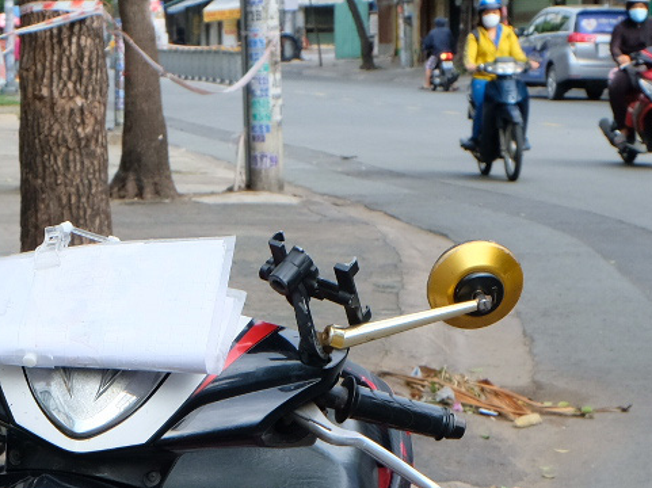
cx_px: 168
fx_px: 2541
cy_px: 420
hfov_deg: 14.6
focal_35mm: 135
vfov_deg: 10.9
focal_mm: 25.4
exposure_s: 1/160
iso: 400
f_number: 8
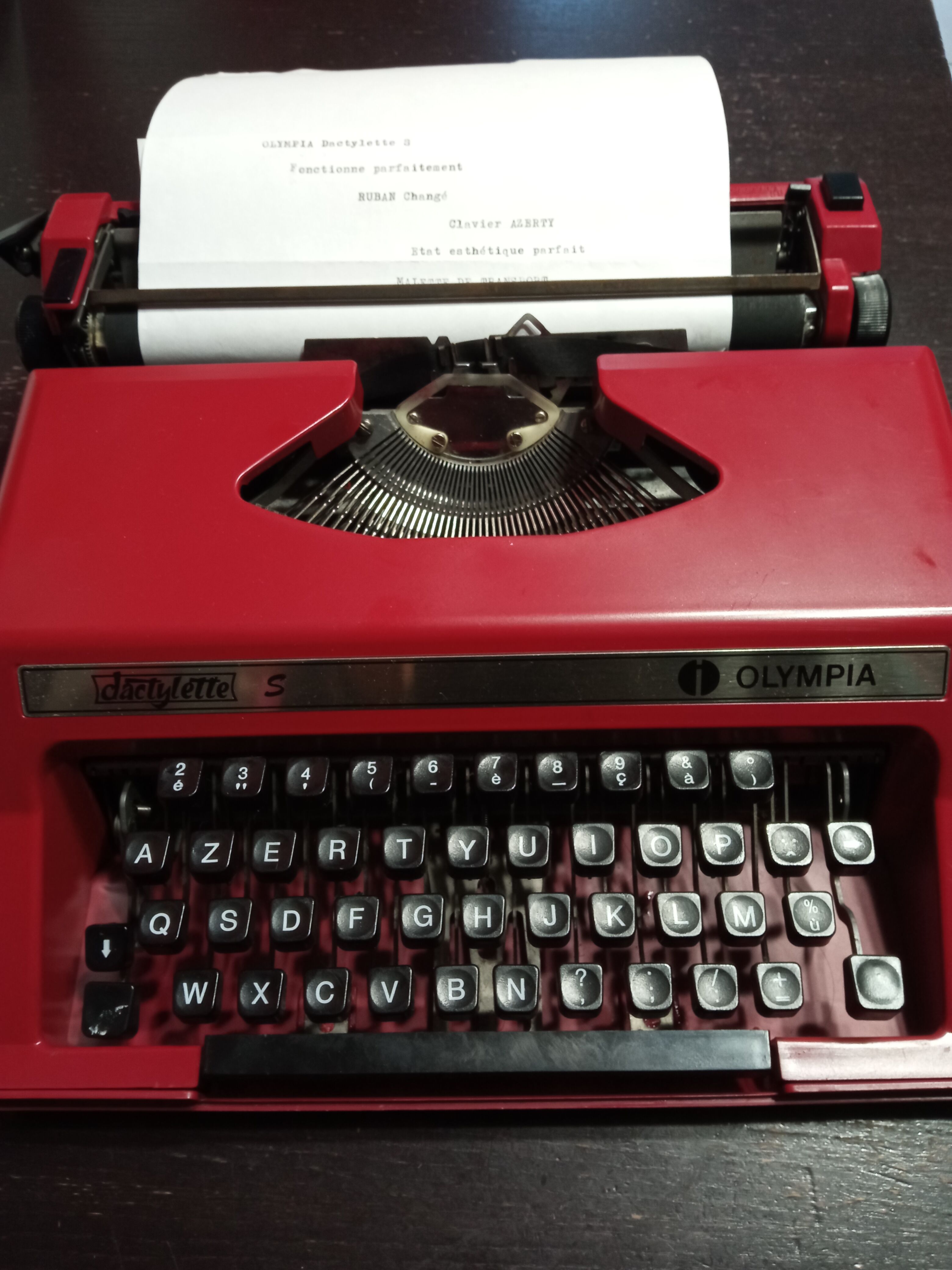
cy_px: 635
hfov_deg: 51.4
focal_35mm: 27
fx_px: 990
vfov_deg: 65.3
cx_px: 476
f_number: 2.2
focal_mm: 3.79
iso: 465
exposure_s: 1/33.3
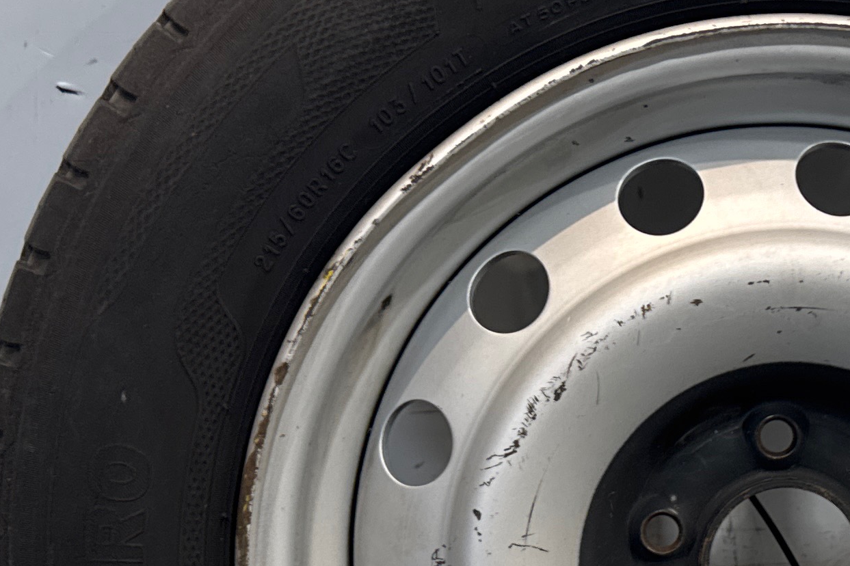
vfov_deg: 16.6
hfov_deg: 24.4
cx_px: 750
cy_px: 539
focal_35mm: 81
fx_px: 1912
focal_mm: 6.76
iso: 80
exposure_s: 1/100
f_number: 1.78
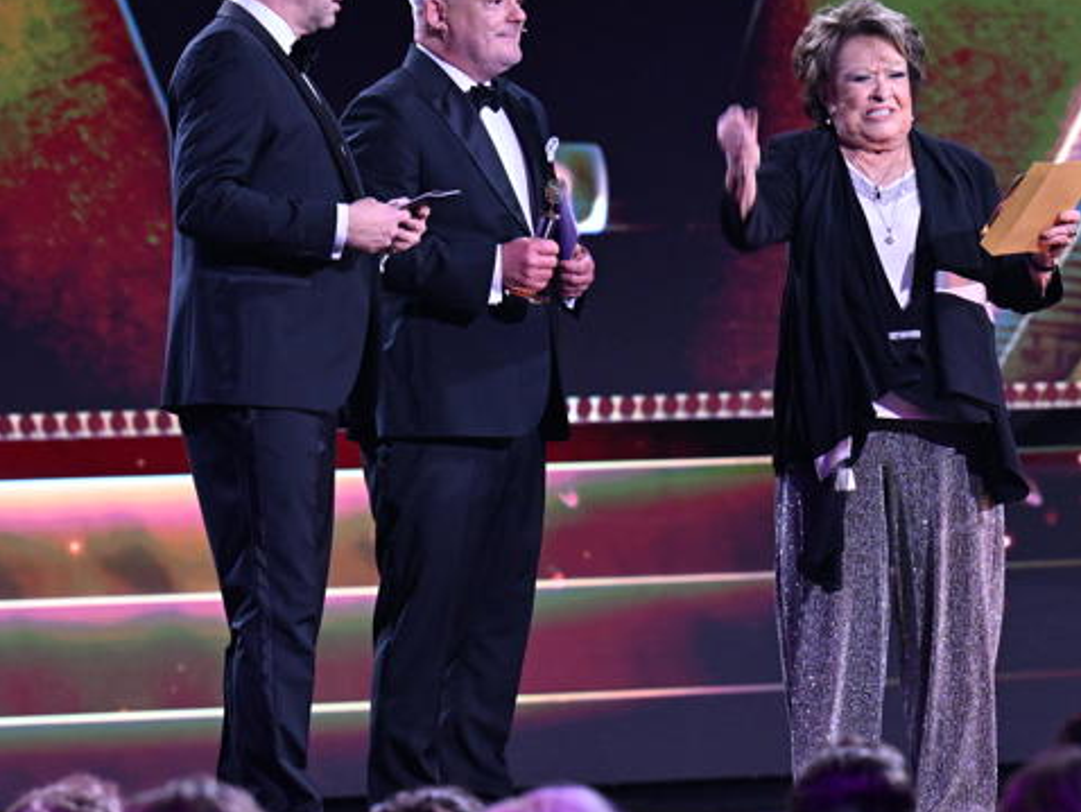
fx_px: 10404
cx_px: 706
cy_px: 364
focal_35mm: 333
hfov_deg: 5.9
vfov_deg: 4.5
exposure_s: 1/125
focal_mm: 160
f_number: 3.5
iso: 3200
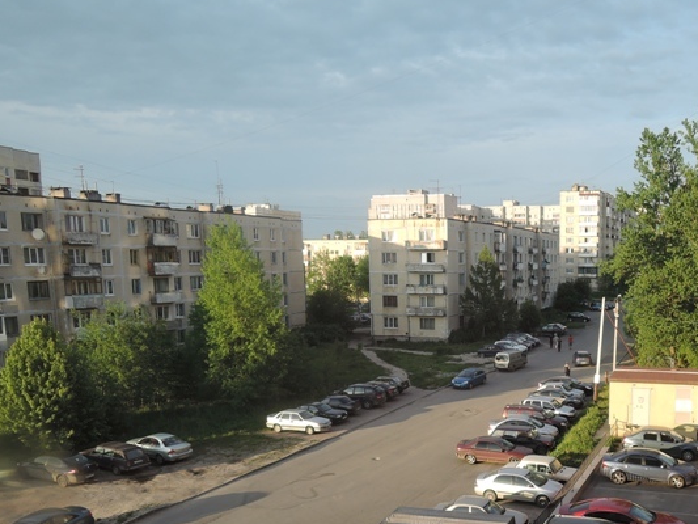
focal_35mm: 36
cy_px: 379
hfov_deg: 49.4
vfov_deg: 38.9
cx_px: 521
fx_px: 726
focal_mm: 5.1
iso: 80
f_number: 2.8
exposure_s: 1/200
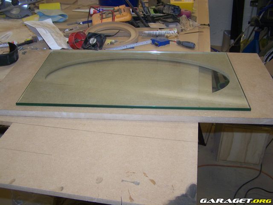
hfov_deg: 49.0
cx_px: 136
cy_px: 102
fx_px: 300
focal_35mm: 38
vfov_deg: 37.7
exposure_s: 1/60
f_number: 2.8
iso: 80
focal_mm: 6.3
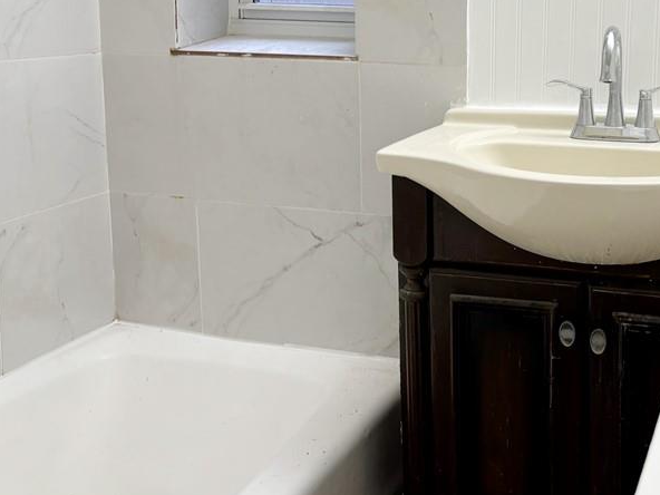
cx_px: 496
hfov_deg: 40.9
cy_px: 118
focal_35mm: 45
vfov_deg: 31.6
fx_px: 858
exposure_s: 1/120
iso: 100
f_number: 1.6
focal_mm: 5.96
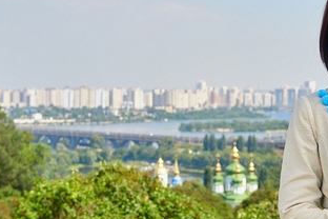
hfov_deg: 20.2
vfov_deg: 13.7
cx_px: 269
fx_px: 911
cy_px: 132
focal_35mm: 100
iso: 200
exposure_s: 1/400
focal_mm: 52
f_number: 7.1
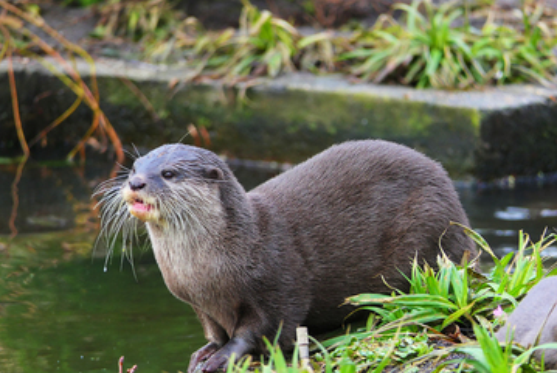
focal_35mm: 614
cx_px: 227
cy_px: 214
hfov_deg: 3.4
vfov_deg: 2.2
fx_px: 9507
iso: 640
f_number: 4.5
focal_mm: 175.7
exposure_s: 1/125
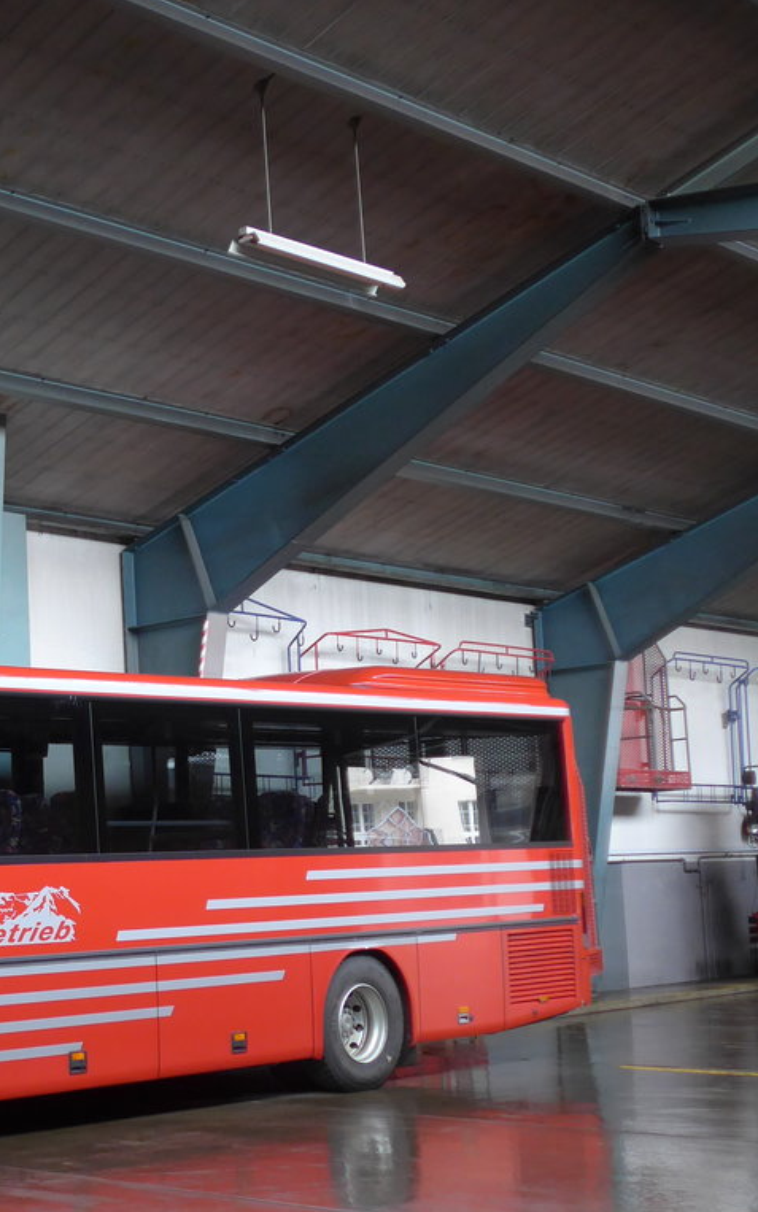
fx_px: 1983
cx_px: -168
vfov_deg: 33.9
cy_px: 712
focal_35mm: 60
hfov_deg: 20.2
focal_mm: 7.5
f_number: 2.4
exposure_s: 1/60
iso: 250
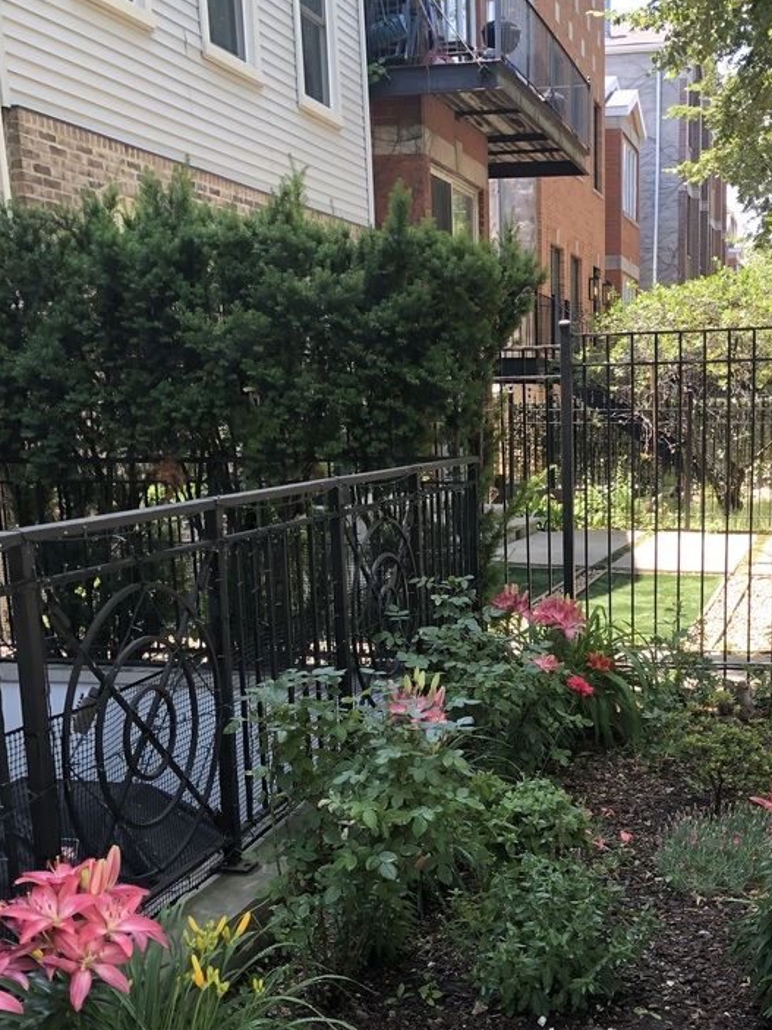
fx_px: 1279
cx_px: 554
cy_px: 681
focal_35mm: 43
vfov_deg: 43.3
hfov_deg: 33.1
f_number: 1.8
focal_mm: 3.99
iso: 40
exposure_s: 1/120
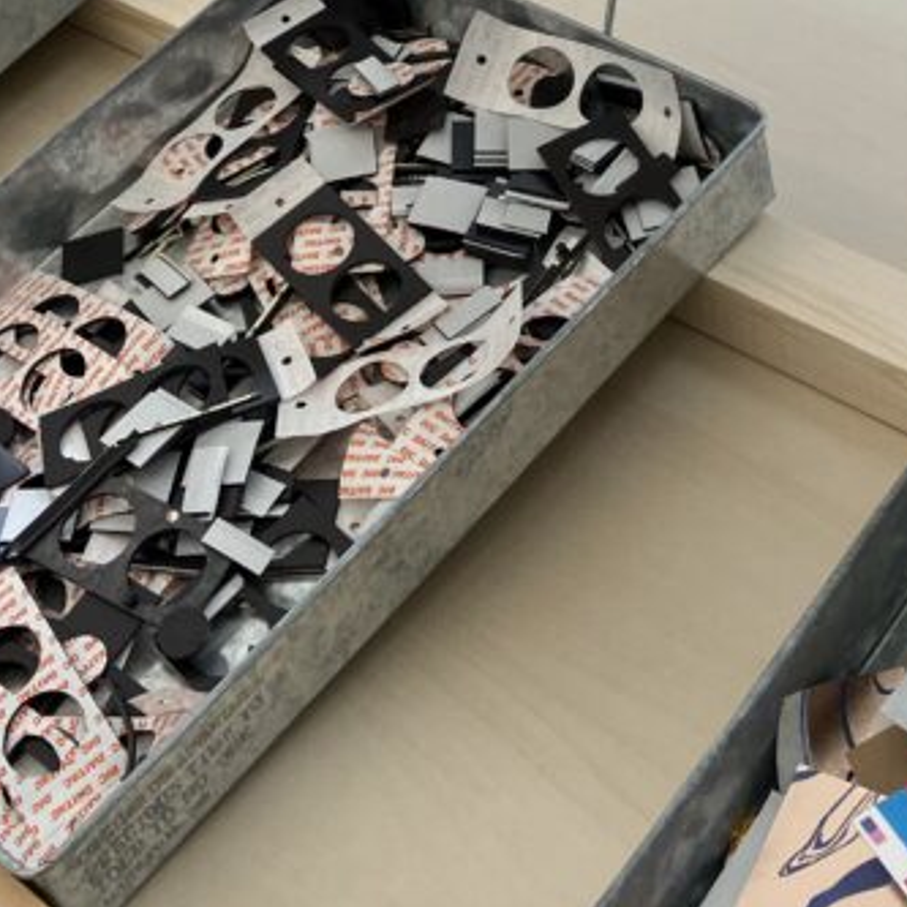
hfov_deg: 22.8
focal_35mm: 76
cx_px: 468
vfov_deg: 21.4
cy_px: -133
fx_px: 2253
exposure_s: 1/100
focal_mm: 3.99
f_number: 1.8
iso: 32
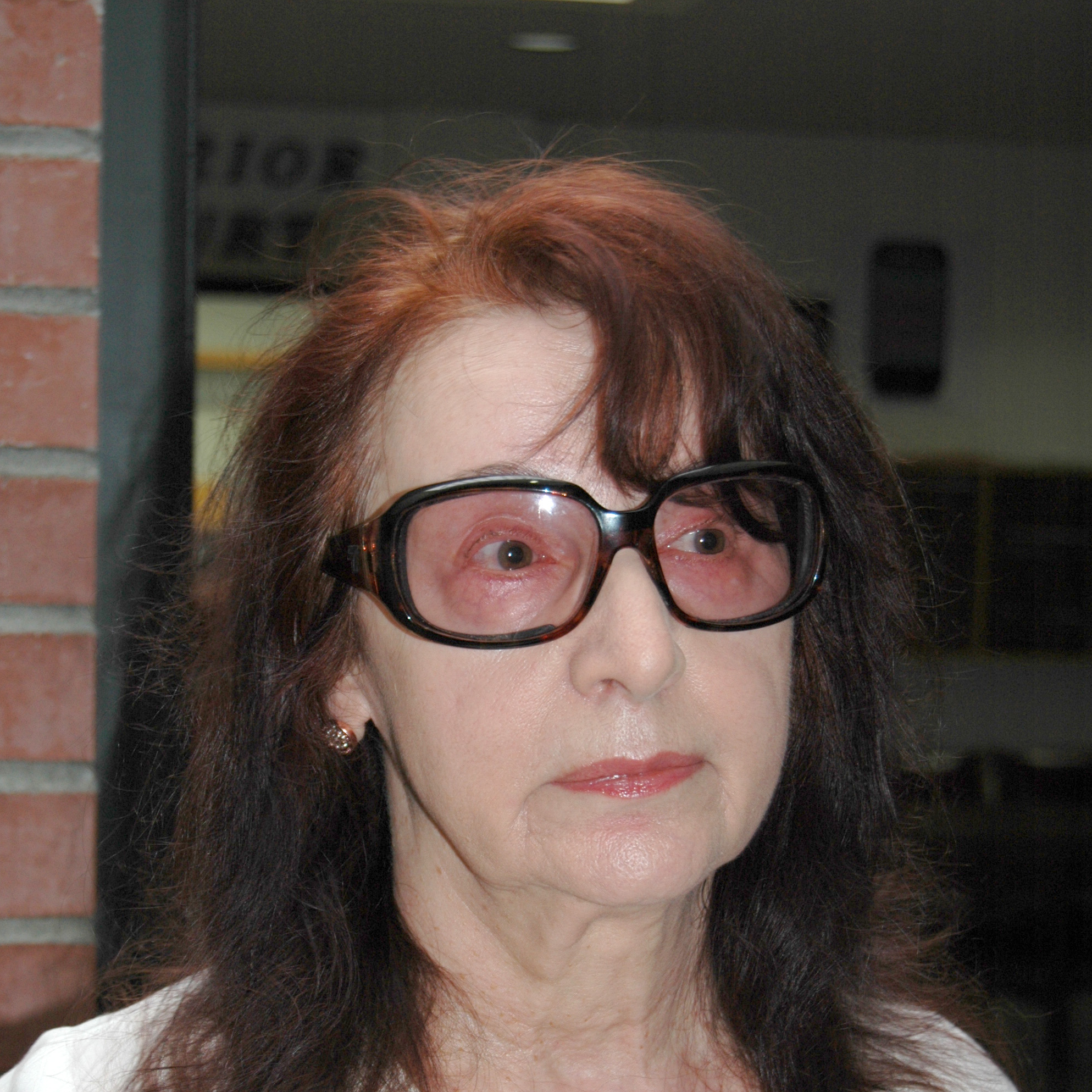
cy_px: 714
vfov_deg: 21.3
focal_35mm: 81
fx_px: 2891
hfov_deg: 21.4
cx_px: 543
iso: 200
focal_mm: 42
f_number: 5.3
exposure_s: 1/60
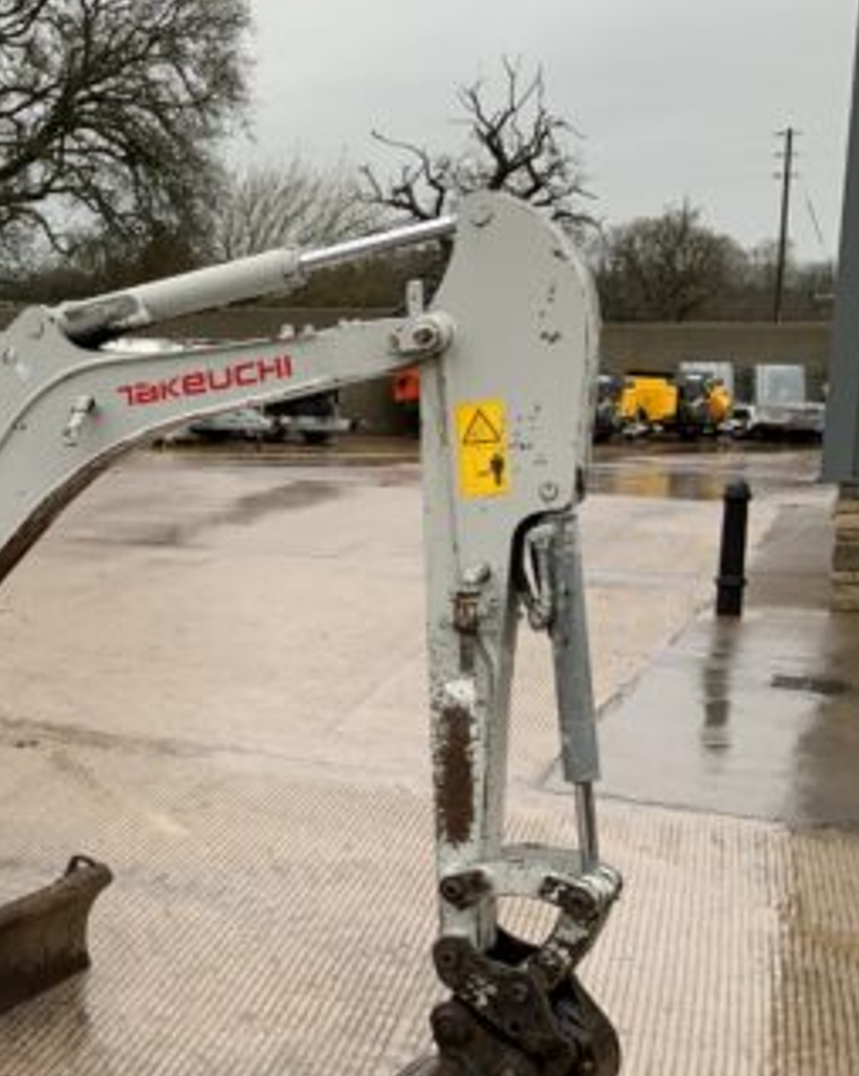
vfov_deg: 33.0
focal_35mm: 57
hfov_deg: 24.9
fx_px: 1813
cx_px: -68
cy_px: 596
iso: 32
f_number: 1.8
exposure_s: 1/122
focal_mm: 3
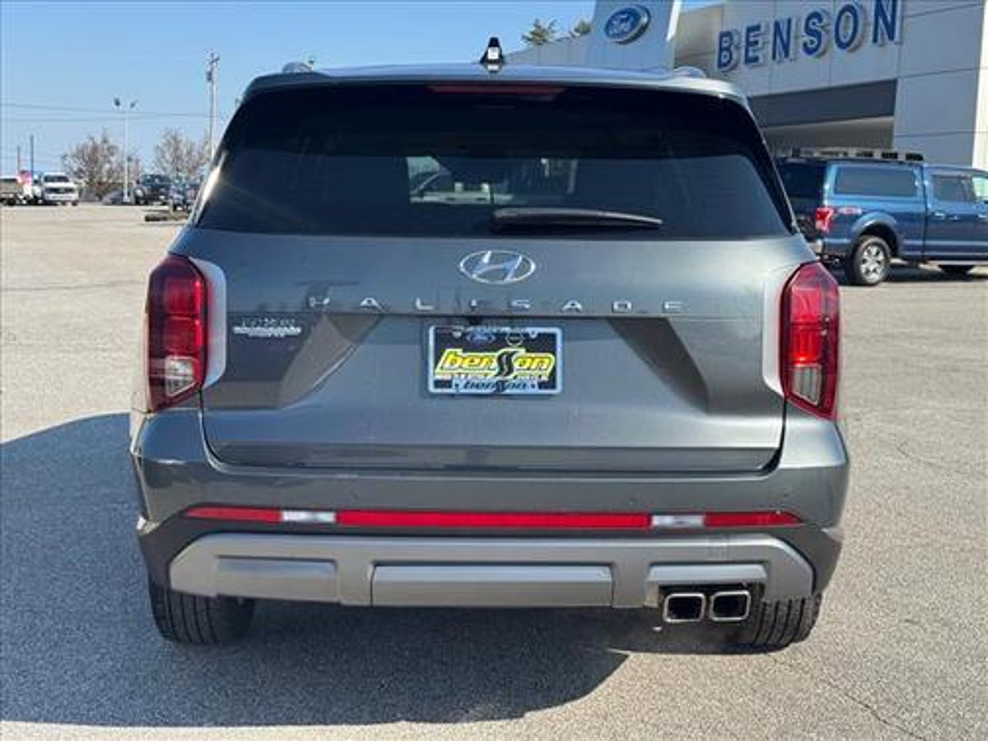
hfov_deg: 39.7
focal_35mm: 48
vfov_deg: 30.3
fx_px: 1370
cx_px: 494
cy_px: 370
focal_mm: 6.76
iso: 64
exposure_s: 1/2179
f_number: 1.78
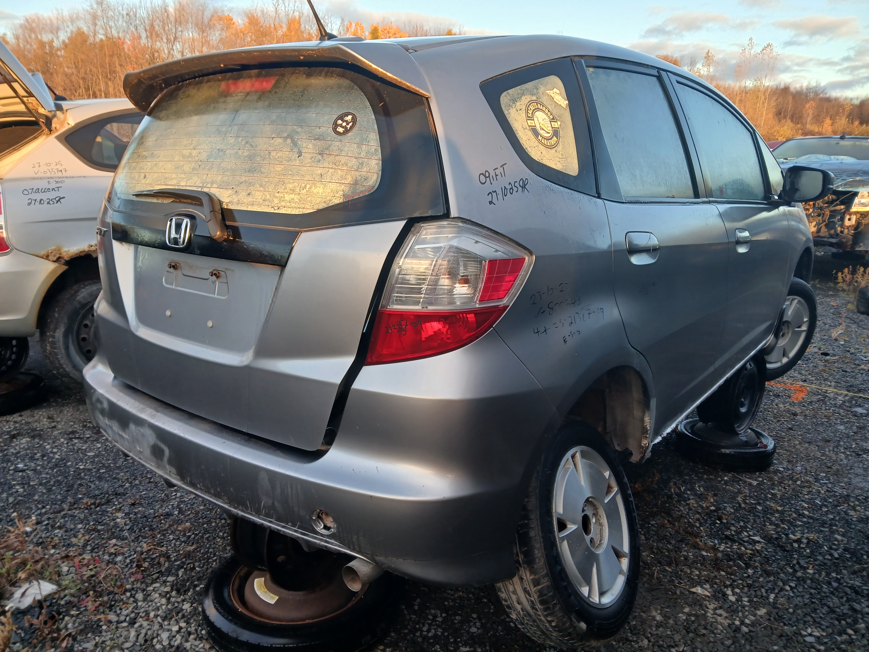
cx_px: 434
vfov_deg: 53.1
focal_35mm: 26
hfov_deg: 67.3
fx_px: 653
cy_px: 326
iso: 40
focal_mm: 3.98
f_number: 1.8
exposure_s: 1/60
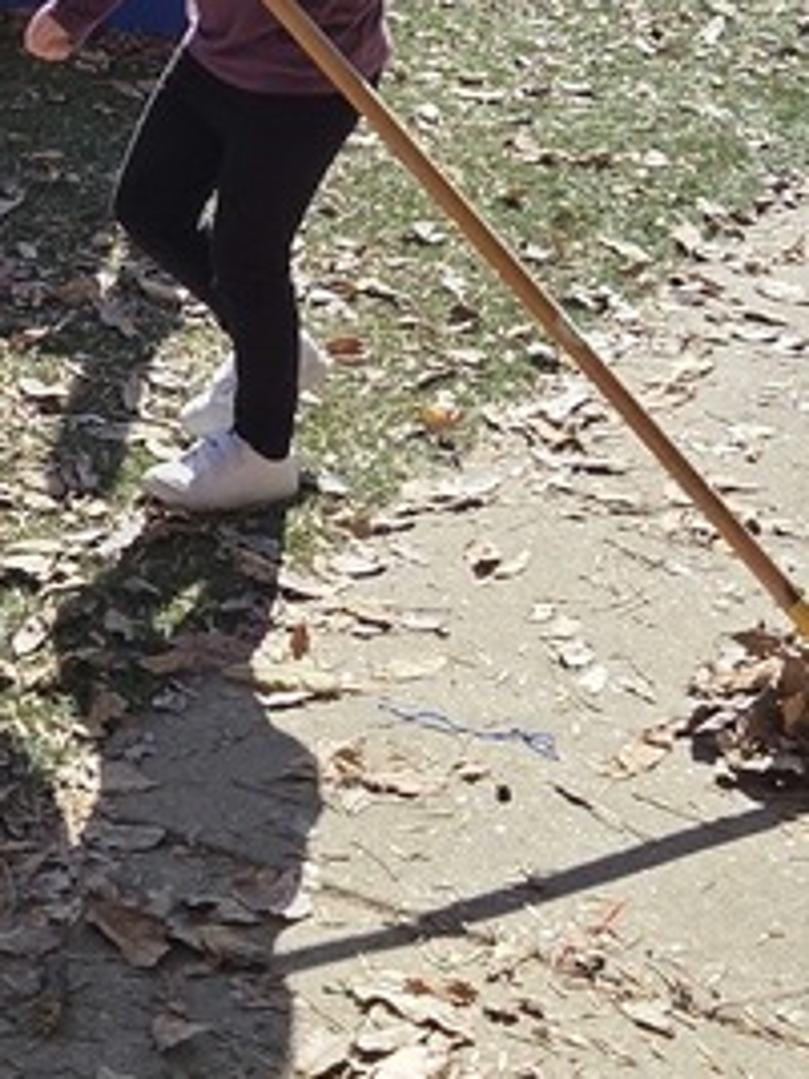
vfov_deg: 22.3
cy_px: 540
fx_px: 2742
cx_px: 121
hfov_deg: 16.6
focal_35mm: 88
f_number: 1.8
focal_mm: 5.4
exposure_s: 1/4043
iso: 80
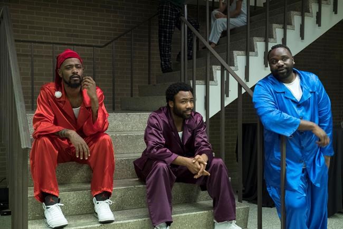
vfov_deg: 32.6
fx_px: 391
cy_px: 114
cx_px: 172
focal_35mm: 41
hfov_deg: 47.4
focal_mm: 27.4
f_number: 3.6
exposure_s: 1/160
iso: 4000
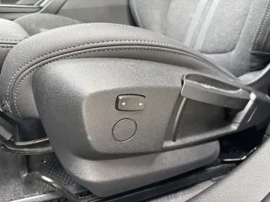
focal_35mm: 26
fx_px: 203
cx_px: 135
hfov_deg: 67.3
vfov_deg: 53.1
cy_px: 101
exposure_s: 1/81
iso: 125
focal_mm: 5.96
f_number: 1.6
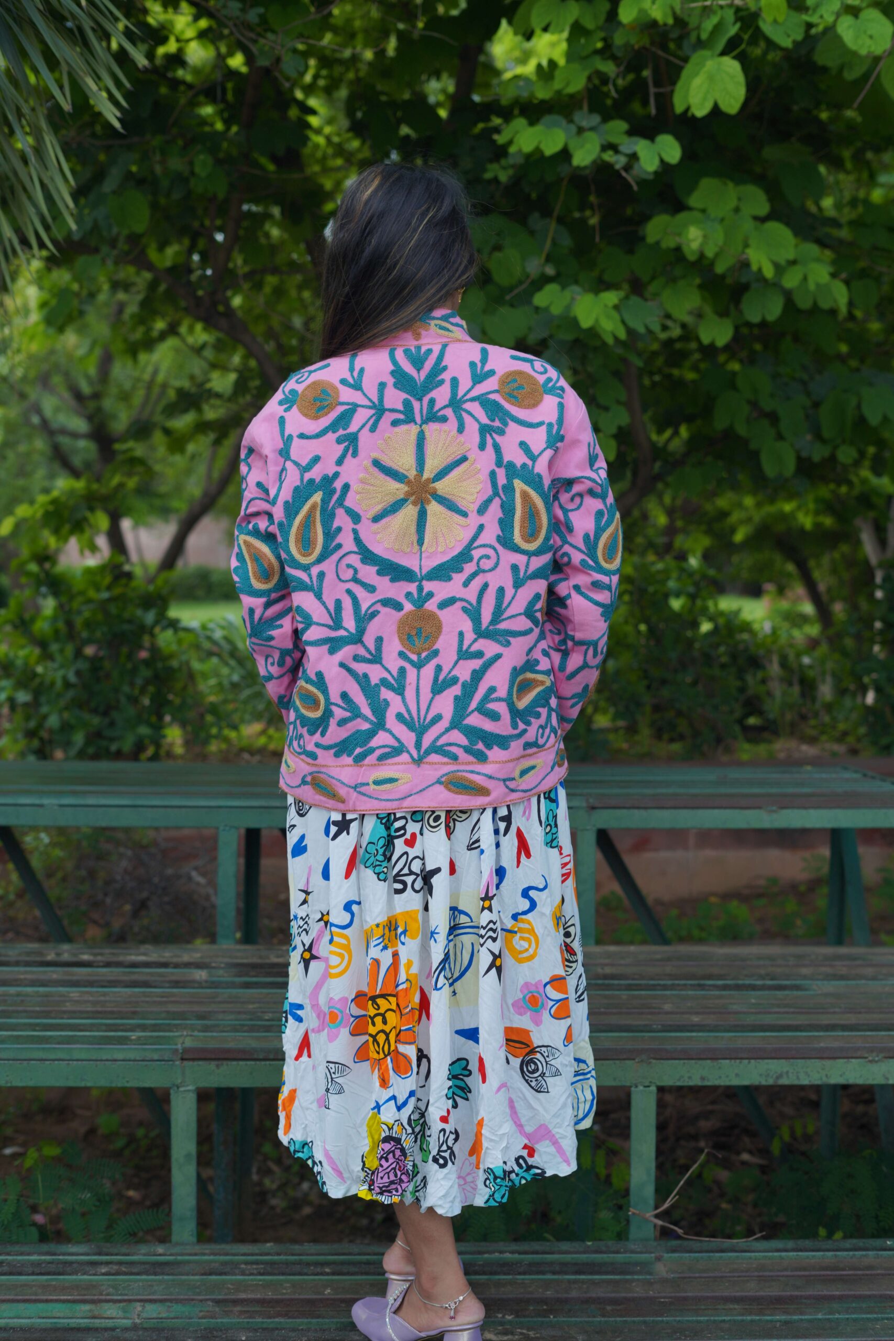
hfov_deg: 27.0
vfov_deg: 39.6
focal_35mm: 50
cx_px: 447
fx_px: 1862
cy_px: 670
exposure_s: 1/250
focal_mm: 50
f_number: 4
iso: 100
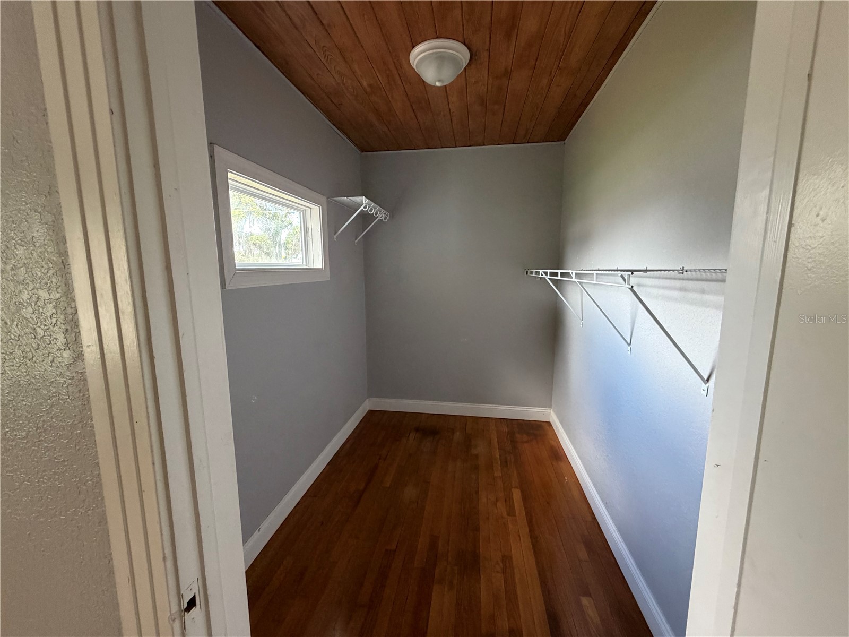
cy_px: 318
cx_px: 424
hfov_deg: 102.1
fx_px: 343
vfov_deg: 85.7
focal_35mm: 14
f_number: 2.2
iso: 400
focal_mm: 2.22
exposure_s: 1/60
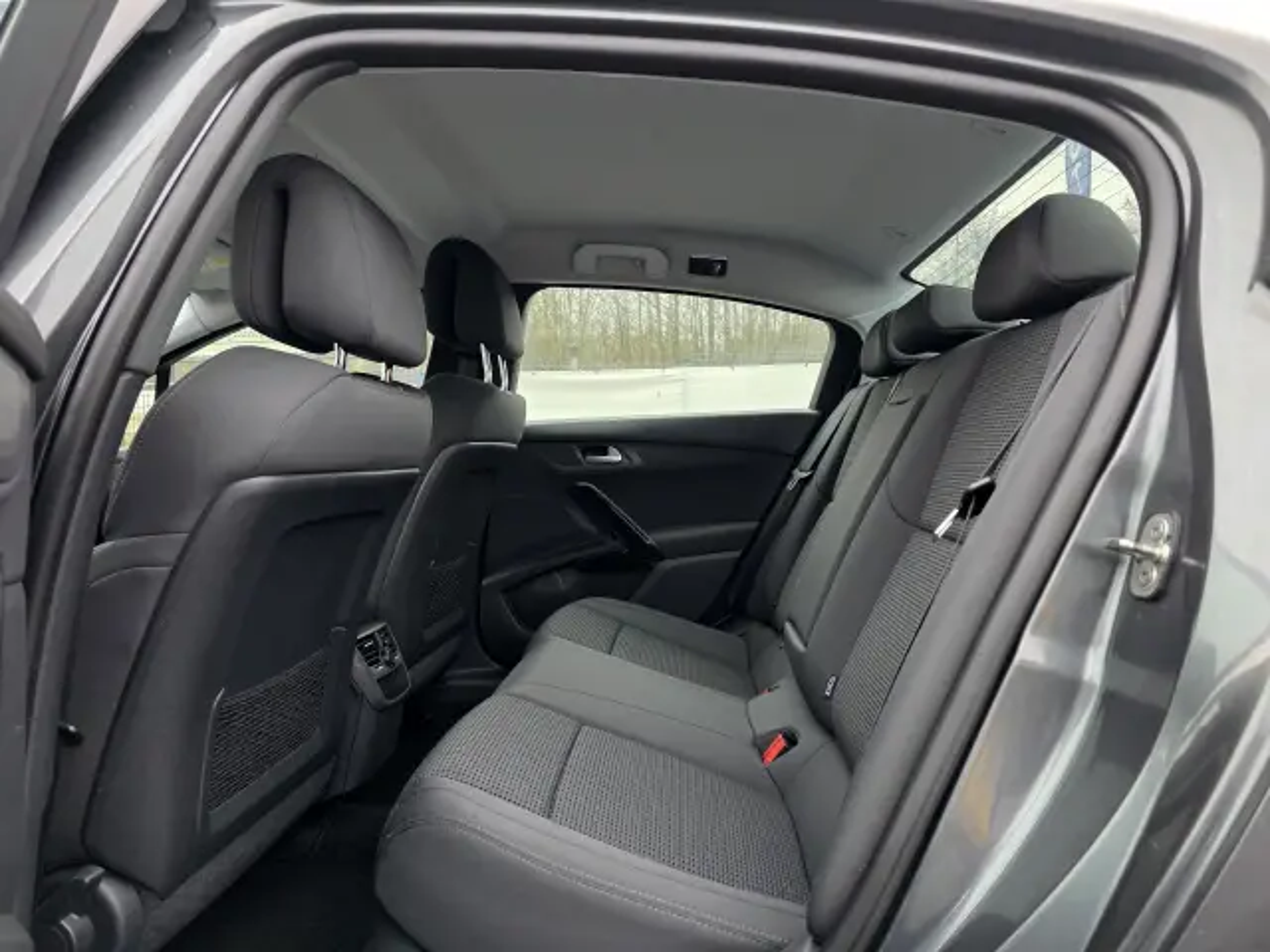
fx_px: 844
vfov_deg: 58.9
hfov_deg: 73.9
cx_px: 635
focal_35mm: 23
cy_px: 476
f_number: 1.7
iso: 500
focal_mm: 6.3
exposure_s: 1/100
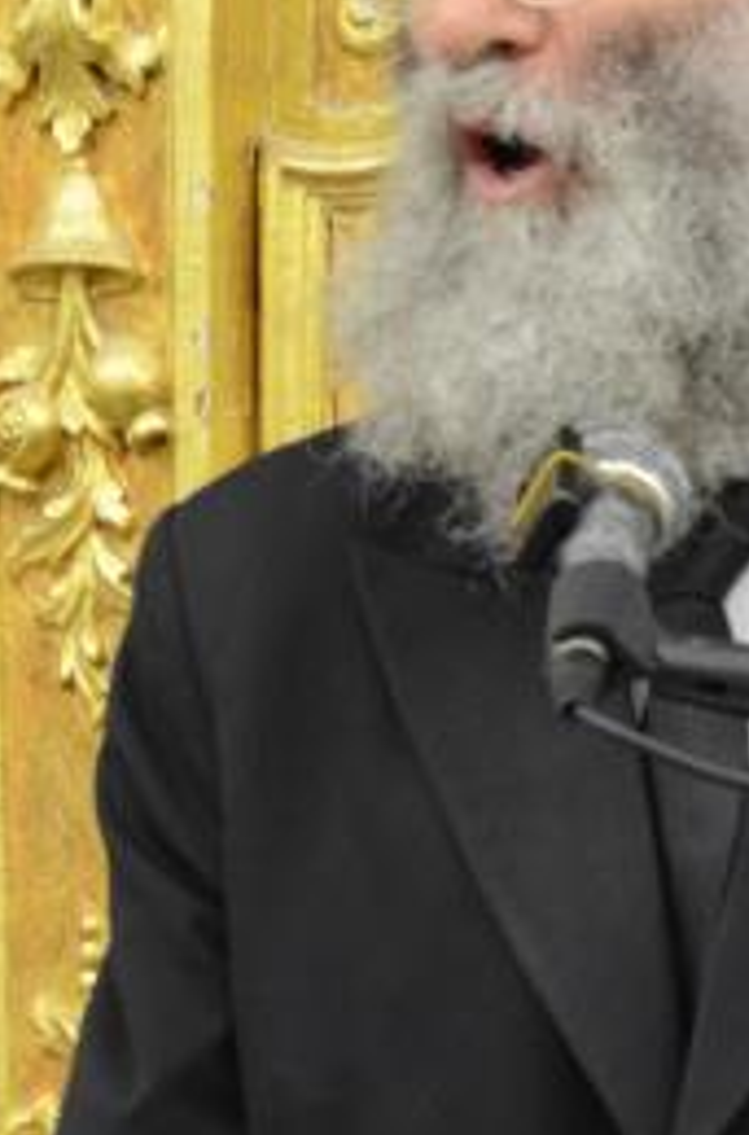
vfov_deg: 4.1
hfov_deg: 2.7
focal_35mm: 505
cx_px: 565
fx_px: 15865
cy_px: 802
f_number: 5.6
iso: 1250
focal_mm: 85
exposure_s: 1/100
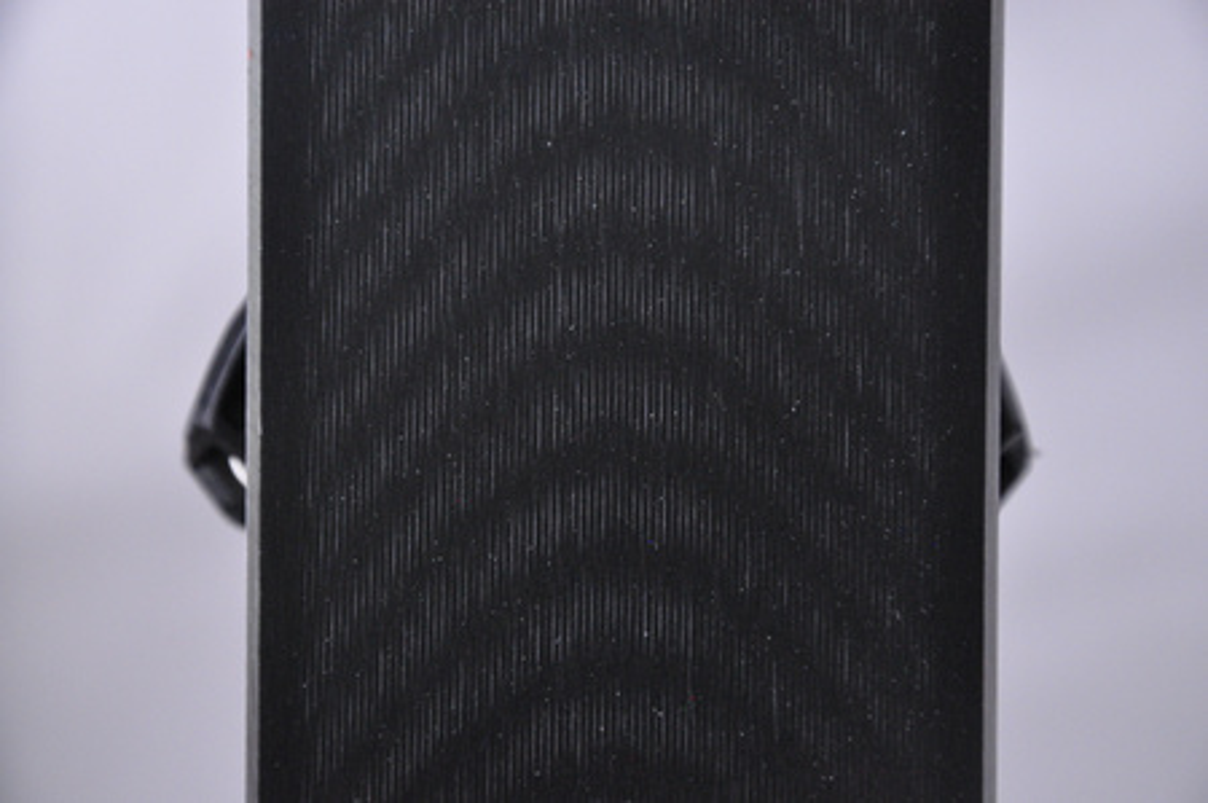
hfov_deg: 13.1
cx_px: 604
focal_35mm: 158
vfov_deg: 8.7
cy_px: 402
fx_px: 5279
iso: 3200
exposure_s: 1/125
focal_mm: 105
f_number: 8
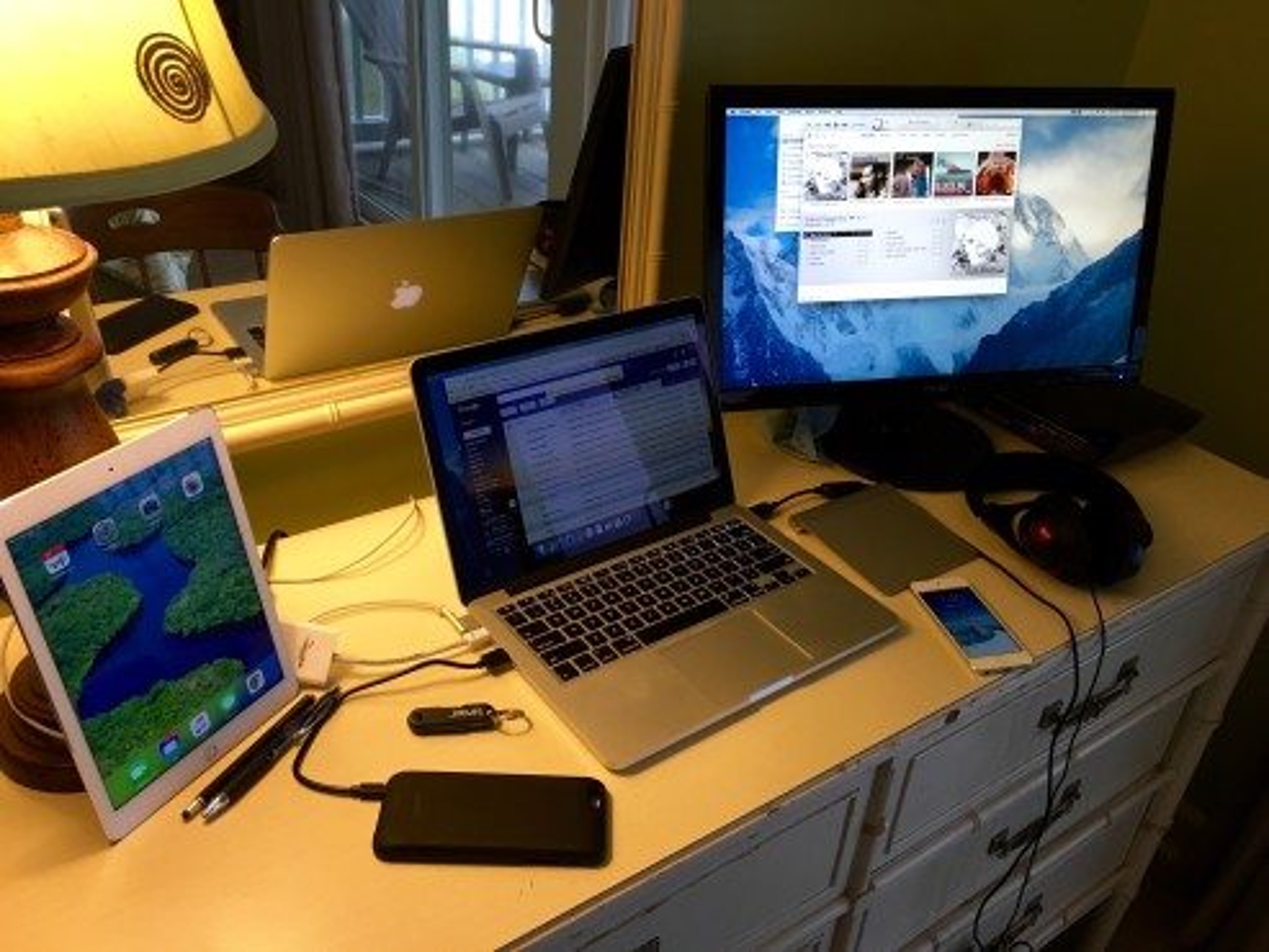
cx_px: 634
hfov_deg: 61.6
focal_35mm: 29
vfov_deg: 48.2
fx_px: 1063
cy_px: 476
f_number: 2.2
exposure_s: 1/30
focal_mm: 4.15
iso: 100
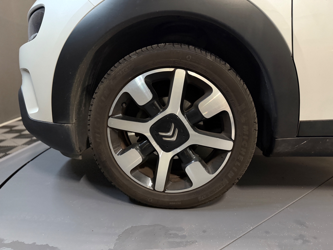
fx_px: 231
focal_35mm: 24
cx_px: 166
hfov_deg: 71.6
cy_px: 125
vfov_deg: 56.8
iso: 800
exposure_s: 1/25
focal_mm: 6.76
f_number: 1.78
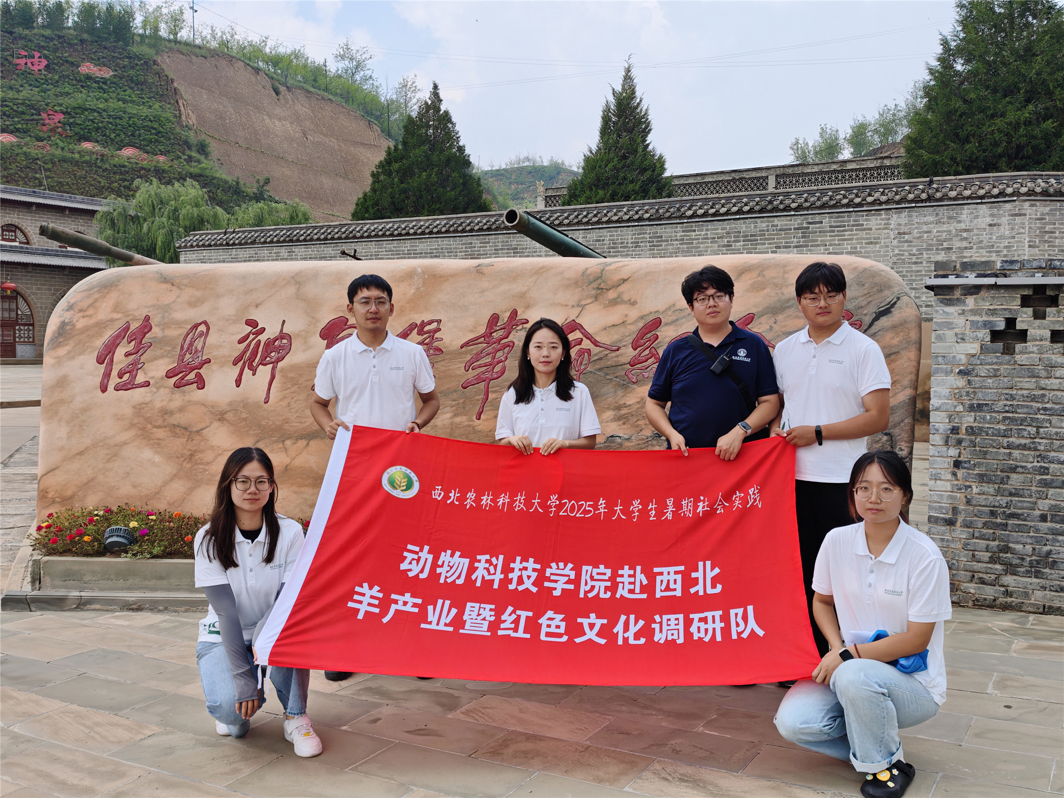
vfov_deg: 44.2
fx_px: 984
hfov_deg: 56.8
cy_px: 399
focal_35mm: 32
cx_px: 532
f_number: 1.44
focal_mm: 6.68
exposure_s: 1/3204
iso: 50
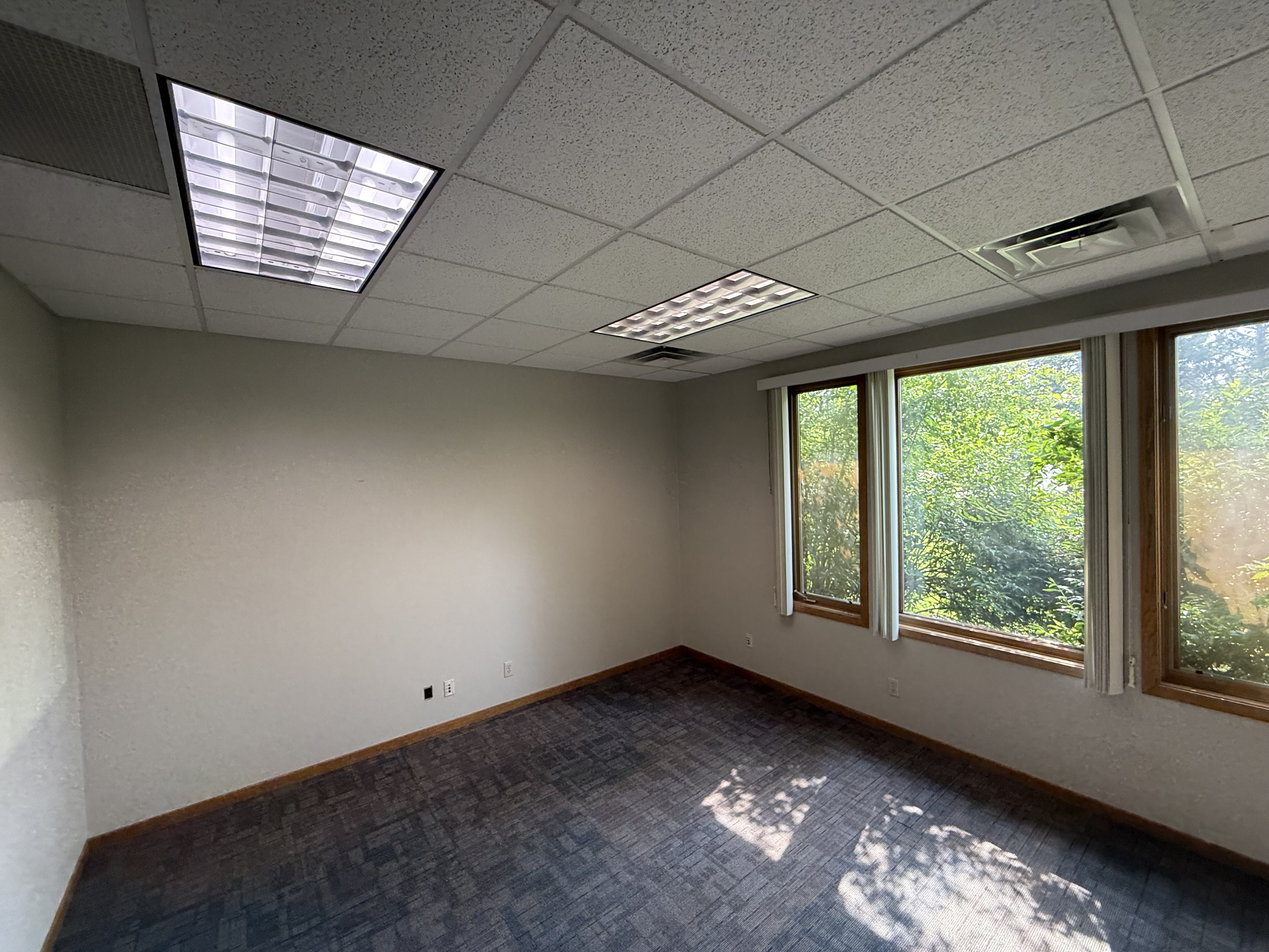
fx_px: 513
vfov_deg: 85.7
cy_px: 476
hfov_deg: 102.1
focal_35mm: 14
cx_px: 634
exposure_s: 1/180
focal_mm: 2.22
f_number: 2.2
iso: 400
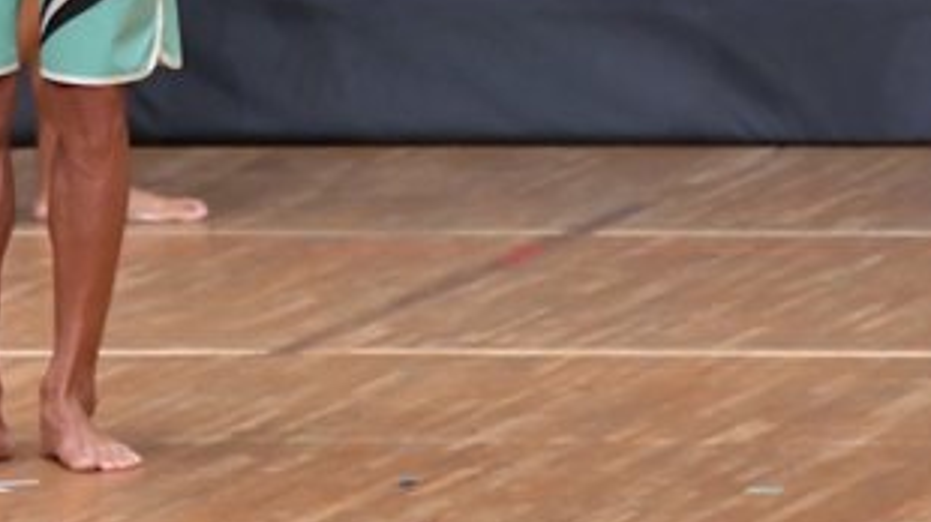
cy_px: -219
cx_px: -23
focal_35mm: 785
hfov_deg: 2.8
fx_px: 19369
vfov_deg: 1.5
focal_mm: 200
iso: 6400
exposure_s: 1/400
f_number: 5.6
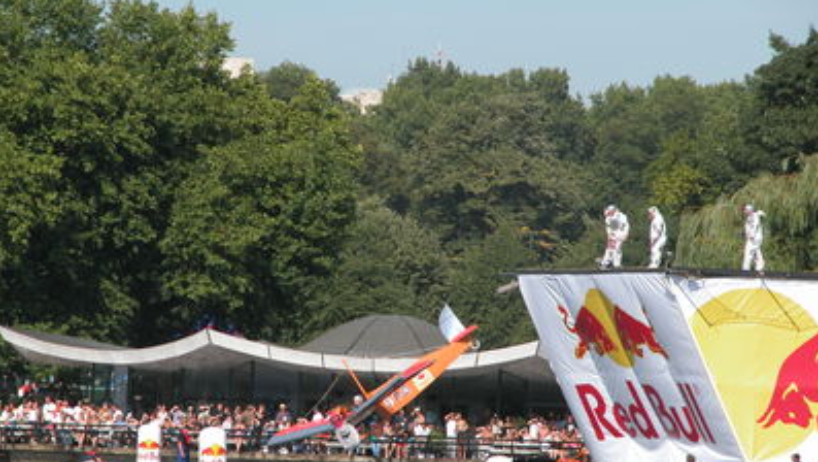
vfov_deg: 4.0
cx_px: 408
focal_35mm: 307
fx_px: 6664
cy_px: 272
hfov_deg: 7.0
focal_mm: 71.2
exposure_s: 1/337
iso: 100
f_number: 6.6
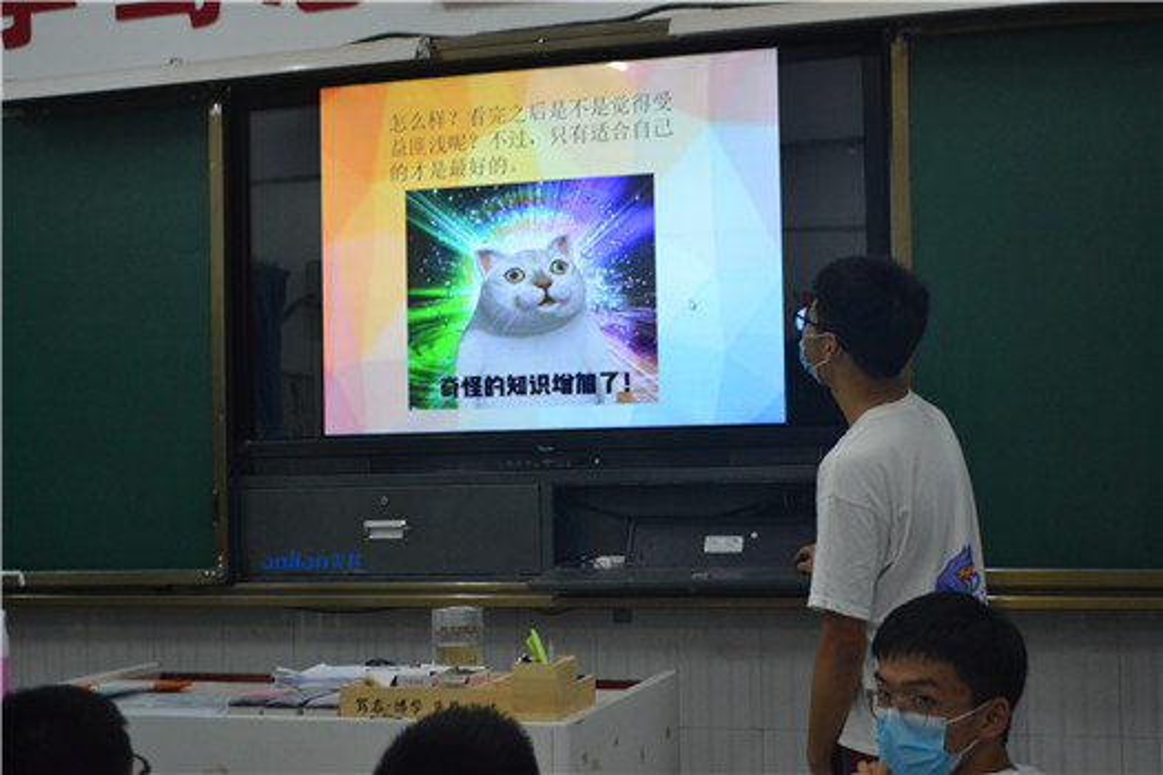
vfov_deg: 25.1
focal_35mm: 54
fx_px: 1744
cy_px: 388
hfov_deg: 36.9
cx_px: 582
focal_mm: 36
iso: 1400
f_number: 5
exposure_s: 1/60
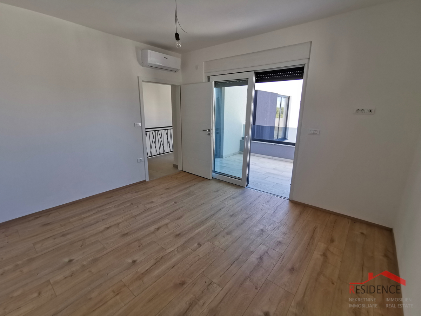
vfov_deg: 78.1
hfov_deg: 94.5
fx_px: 195
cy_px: 158
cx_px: 210
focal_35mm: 16
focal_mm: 2.35
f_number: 2.2
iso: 80
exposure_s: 1/120
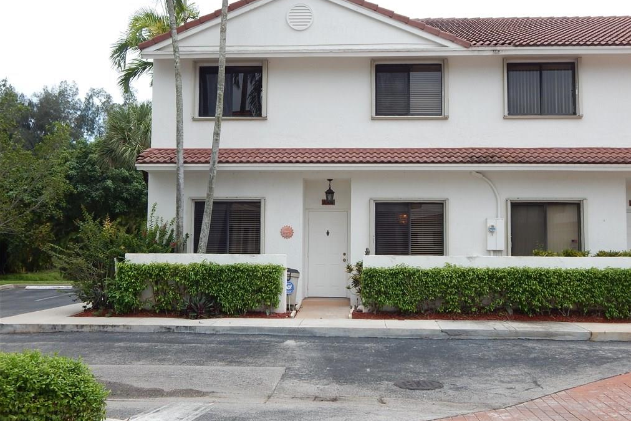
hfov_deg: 48.5
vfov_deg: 33.4
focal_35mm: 40
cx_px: 319
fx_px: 701
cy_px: 203
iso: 125
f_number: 3.4
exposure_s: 1/800
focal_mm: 6.8
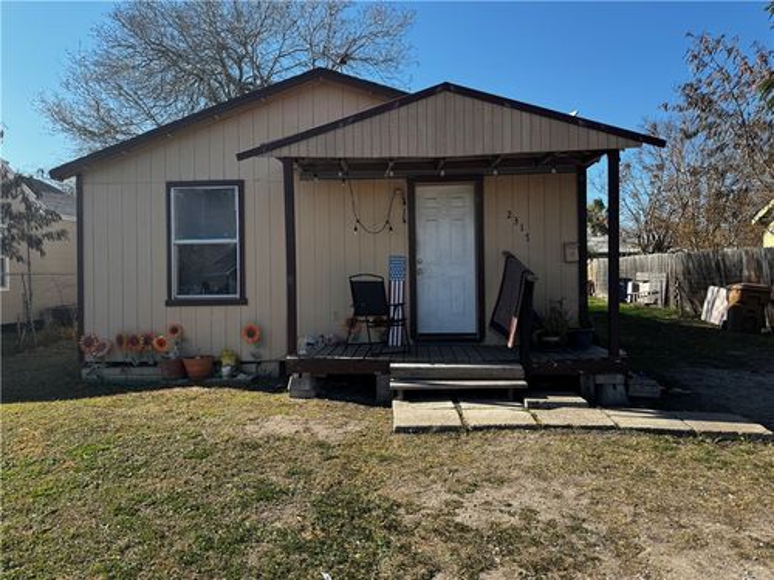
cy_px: 290
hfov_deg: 71.6
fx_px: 537
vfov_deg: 56.8
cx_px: 387
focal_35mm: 24
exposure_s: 1/2252
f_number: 1.78
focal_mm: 6.76
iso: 80
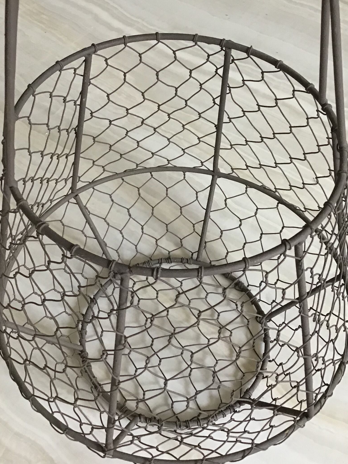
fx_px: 657
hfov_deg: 29.7
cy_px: 198
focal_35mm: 49
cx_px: 183
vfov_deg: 38.8
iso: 125
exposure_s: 1/33
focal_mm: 3.3
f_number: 2.4
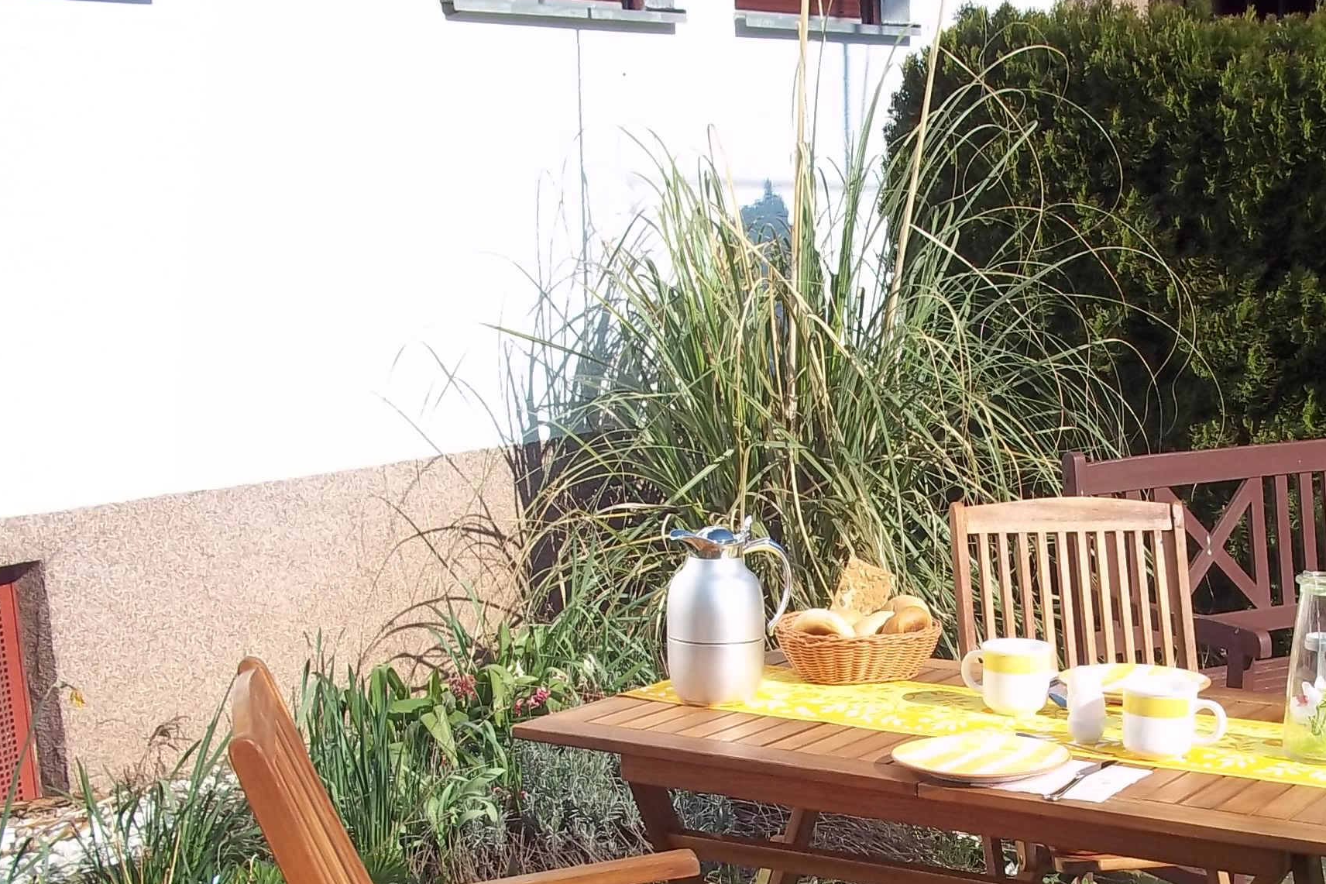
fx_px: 2320
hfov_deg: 31.5
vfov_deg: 21.1
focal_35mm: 63
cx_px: 931
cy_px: 781
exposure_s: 1/160
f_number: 8
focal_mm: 6.5
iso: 80
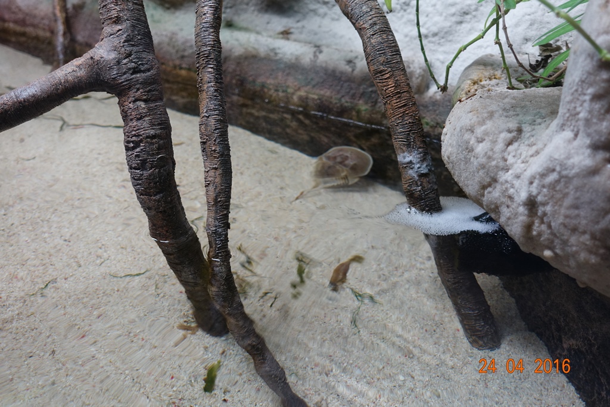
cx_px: 305
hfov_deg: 53.1
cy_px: 204
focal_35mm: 36
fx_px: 610
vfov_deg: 36.9
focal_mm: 13.34
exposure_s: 1/40
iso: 320
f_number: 2.8
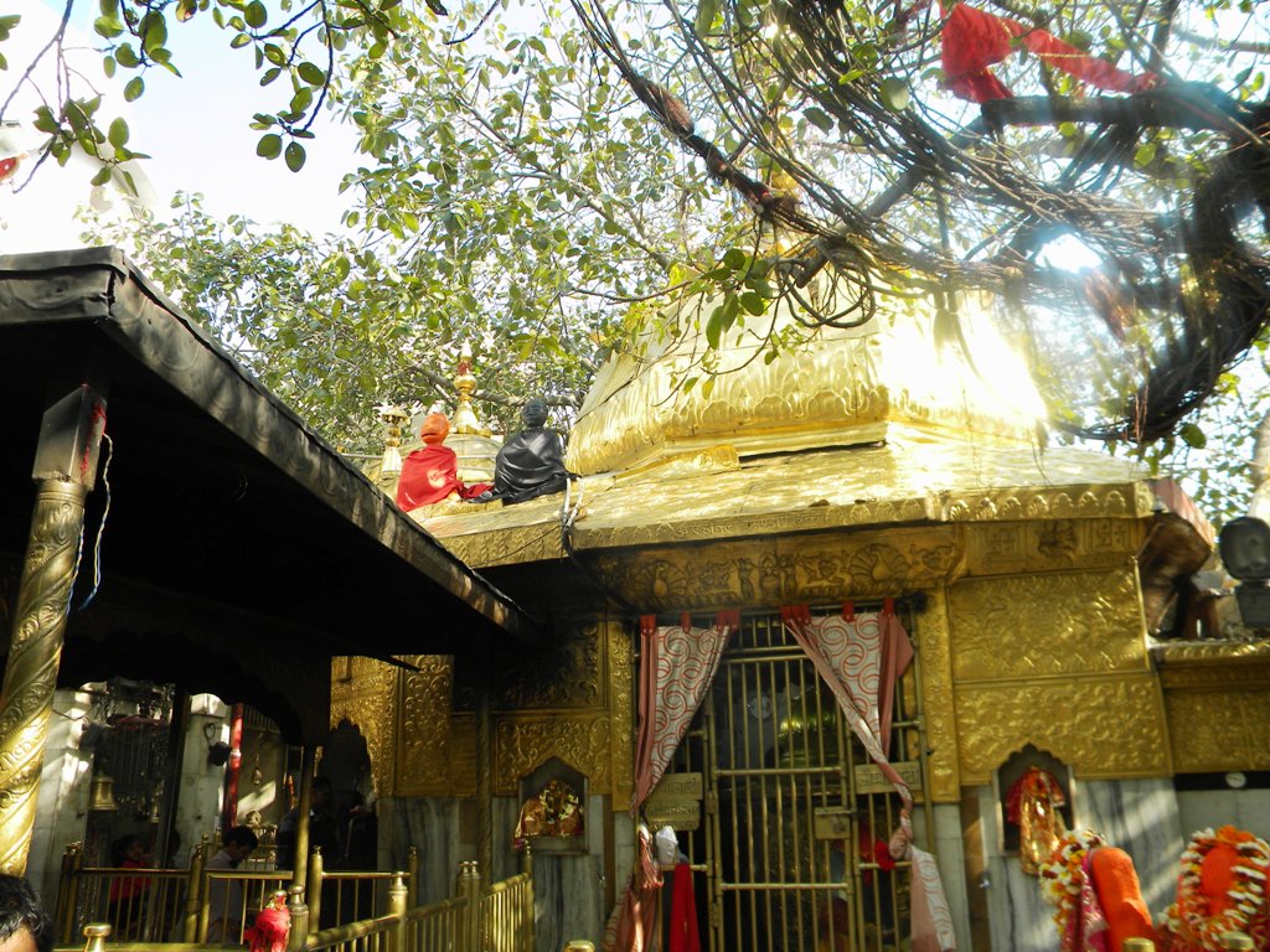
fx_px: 1027
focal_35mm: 28
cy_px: 476
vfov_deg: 49.7
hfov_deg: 63.4
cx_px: 635
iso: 80
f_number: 3.5
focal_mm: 5
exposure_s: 1/148
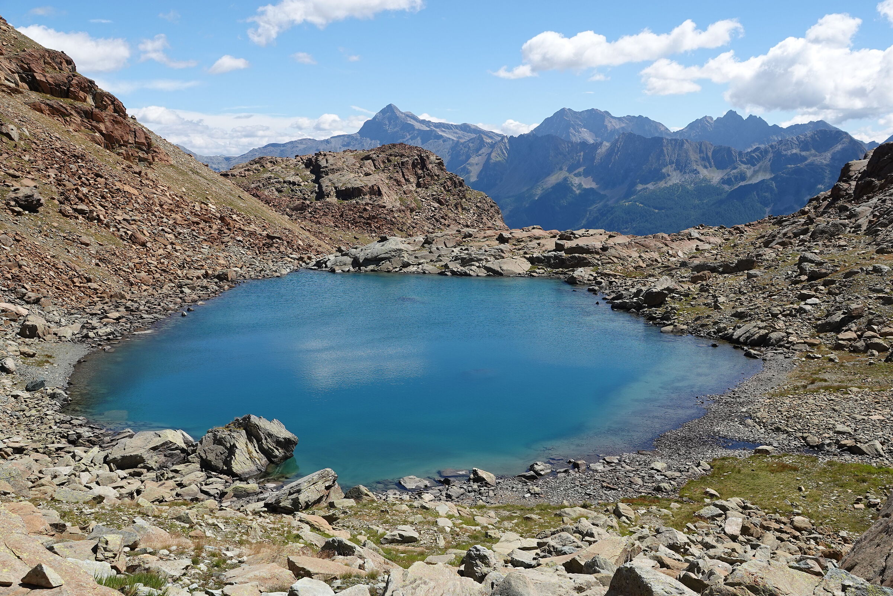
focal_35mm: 36
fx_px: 893
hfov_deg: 53.1
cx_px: 446
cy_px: 298
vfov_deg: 36.9
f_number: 4
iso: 100
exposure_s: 1/800
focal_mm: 13.31
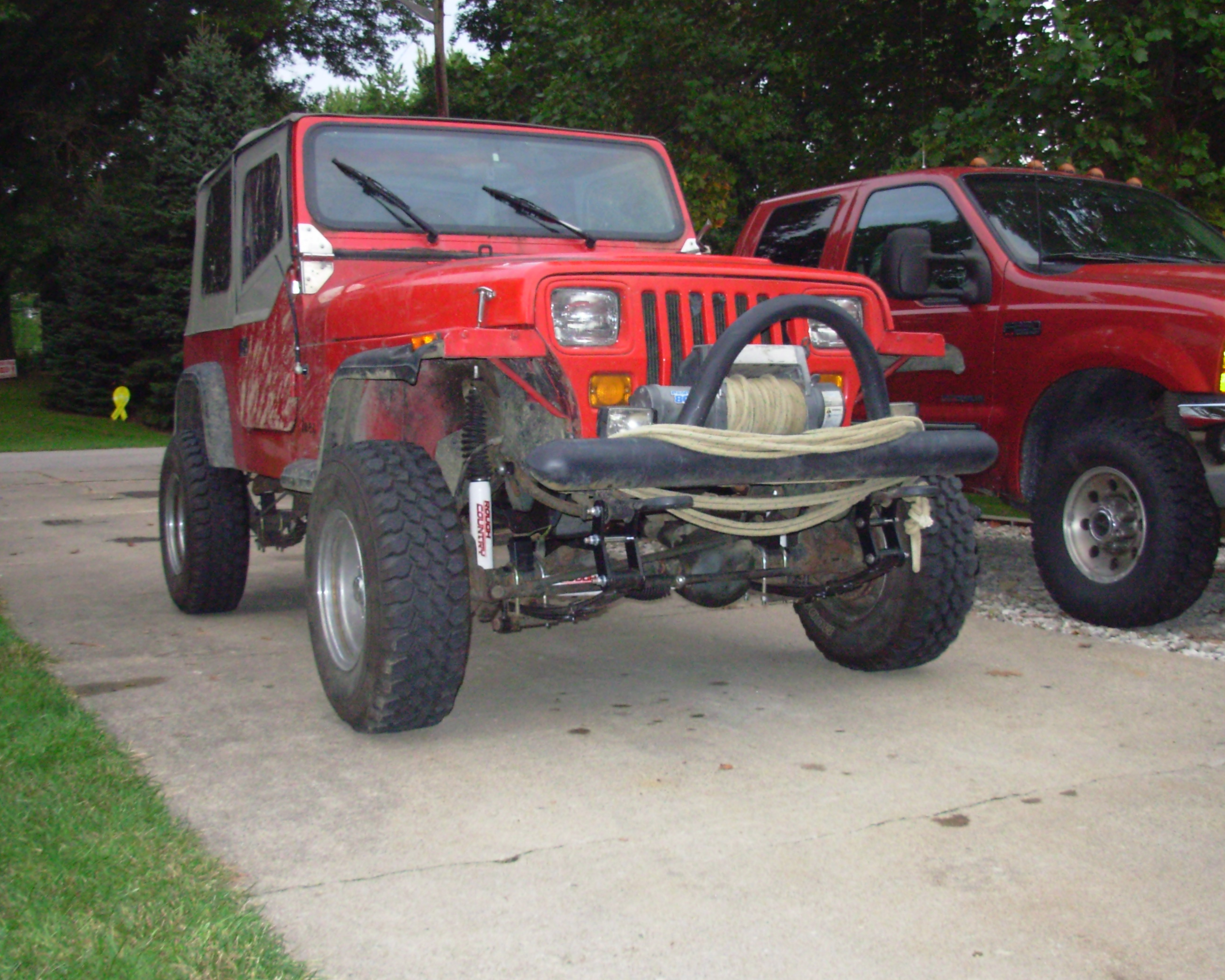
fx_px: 1450
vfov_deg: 37.3
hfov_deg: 45.8
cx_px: 613
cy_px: 492
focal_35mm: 40
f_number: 2.9
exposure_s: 1/128
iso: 200
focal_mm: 6.3
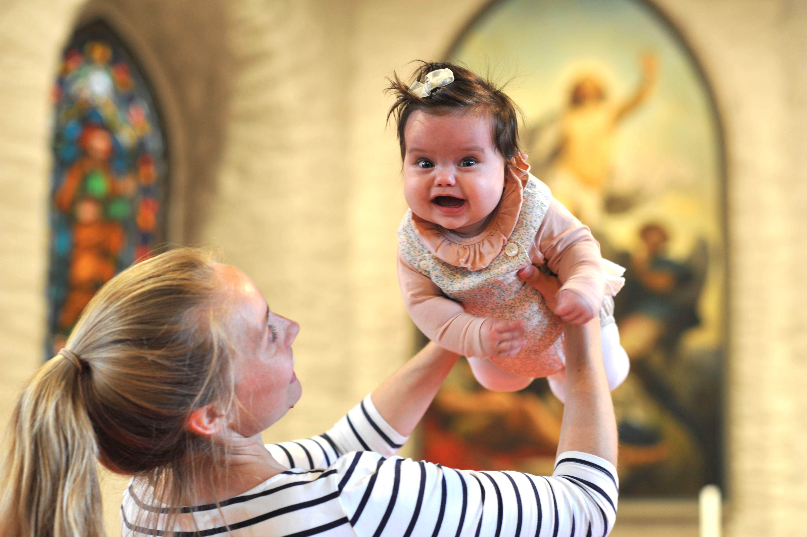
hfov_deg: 23.9
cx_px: 404
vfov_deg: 16.1
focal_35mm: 85
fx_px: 1904
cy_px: 268
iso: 800
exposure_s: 1/60
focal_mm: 85
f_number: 3.2
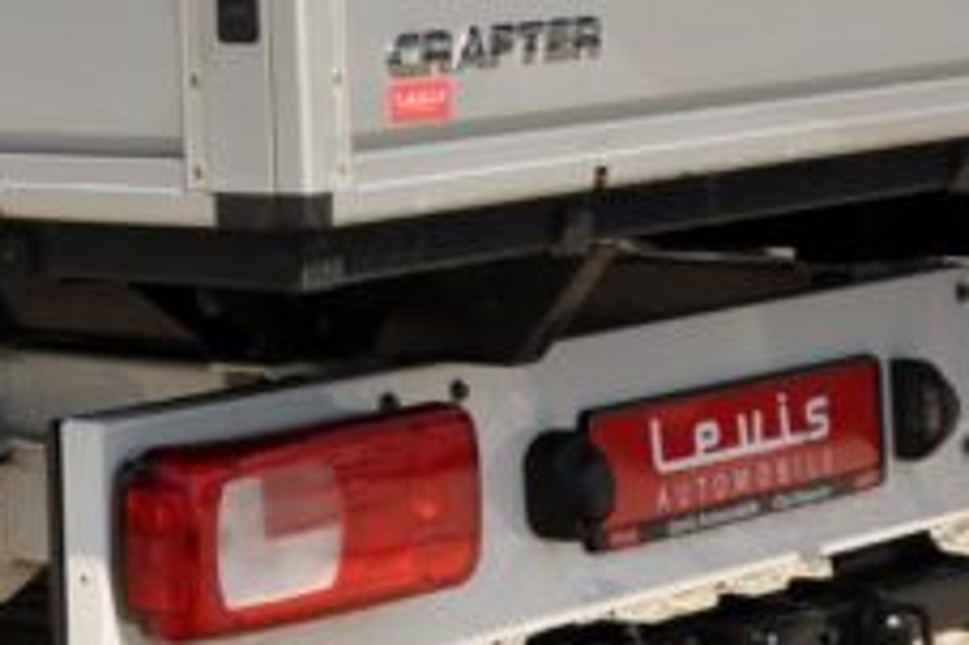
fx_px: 4552
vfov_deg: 8.0
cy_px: -290
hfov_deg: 11.6
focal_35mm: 169
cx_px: -555
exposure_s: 1/400
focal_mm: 25
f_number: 10
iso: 500
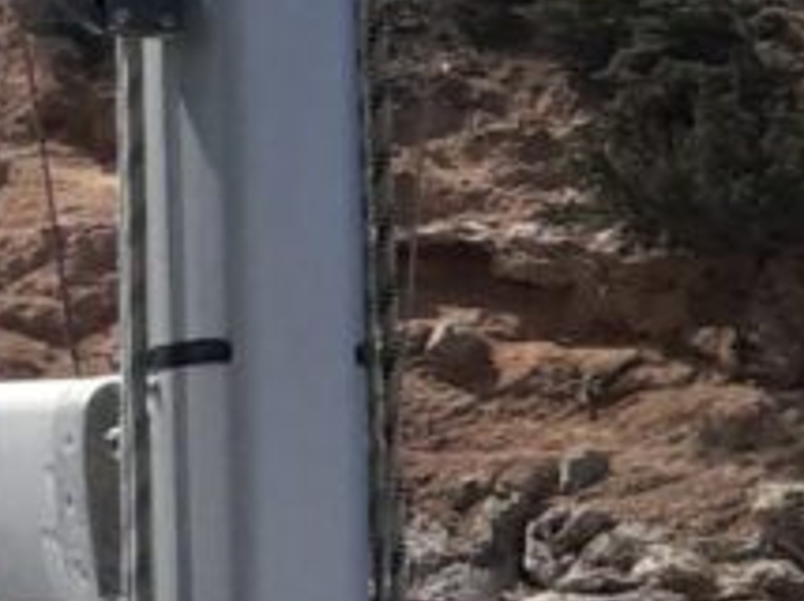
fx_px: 4686
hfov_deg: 9.2
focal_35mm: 202
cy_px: 650
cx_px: 1570
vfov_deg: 7.3
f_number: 1.9
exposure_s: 1/2674
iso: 40
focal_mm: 3.6
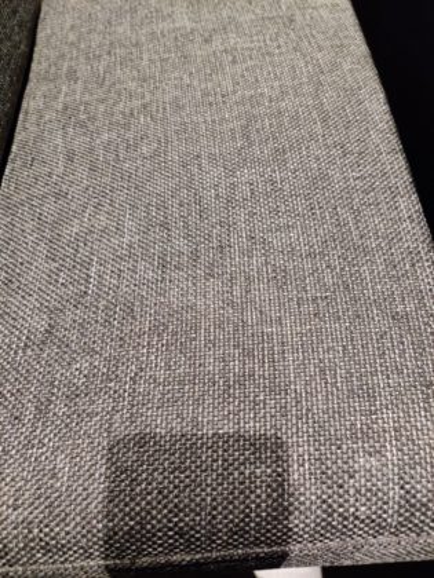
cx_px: 217
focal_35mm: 27
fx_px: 451
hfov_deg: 51.4
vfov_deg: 65.3
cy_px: 289
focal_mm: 4.75
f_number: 1.65
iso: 1000
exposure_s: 1/50
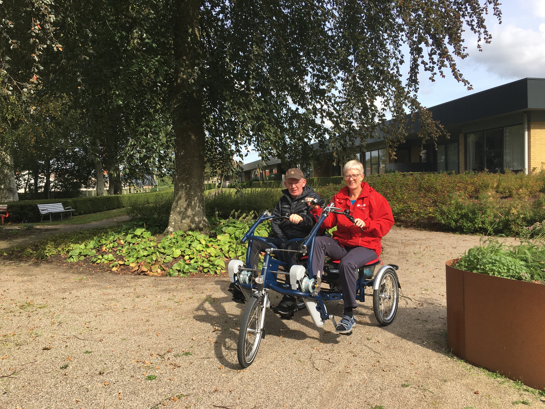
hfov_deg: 61.7
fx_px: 457
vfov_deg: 48.2
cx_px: 272
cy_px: 204
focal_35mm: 29
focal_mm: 4.15
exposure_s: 1/680
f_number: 2.2
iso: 25
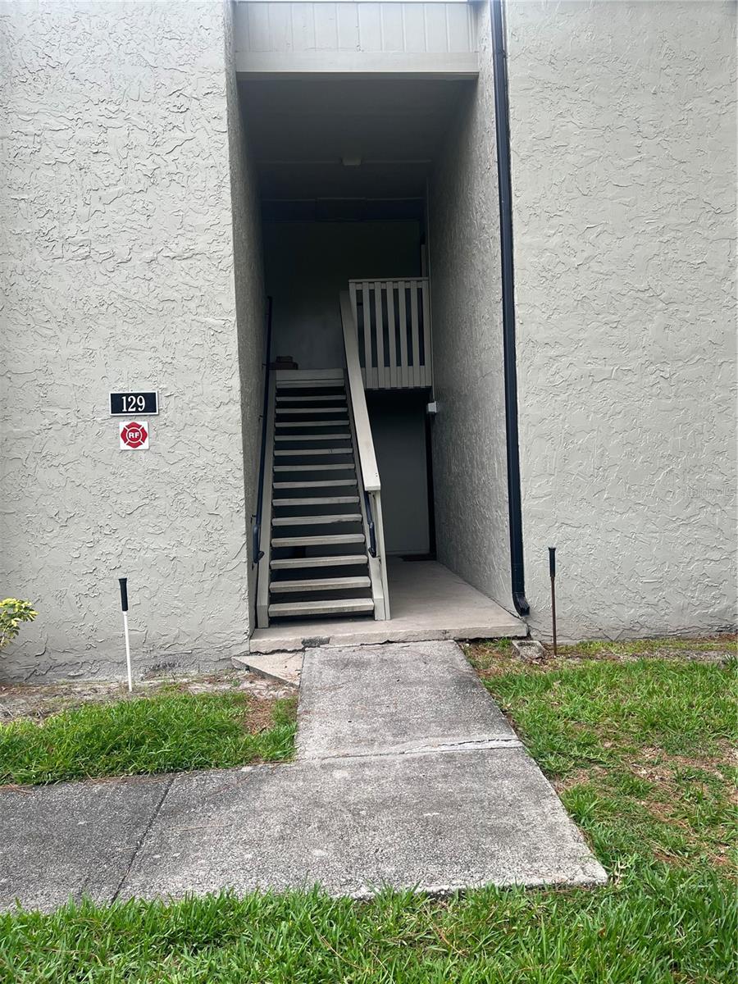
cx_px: 369
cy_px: 492
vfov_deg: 67.3
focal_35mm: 26
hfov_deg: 53.1
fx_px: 739
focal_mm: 5.1
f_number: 1.6
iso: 50
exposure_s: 1/233
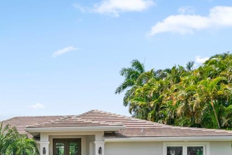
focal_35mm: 33
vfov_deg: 36.8
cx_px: 21
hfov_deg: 50.4
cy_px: 147
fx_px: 213
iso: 400
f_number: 8
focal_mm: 16
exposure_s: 1/1600
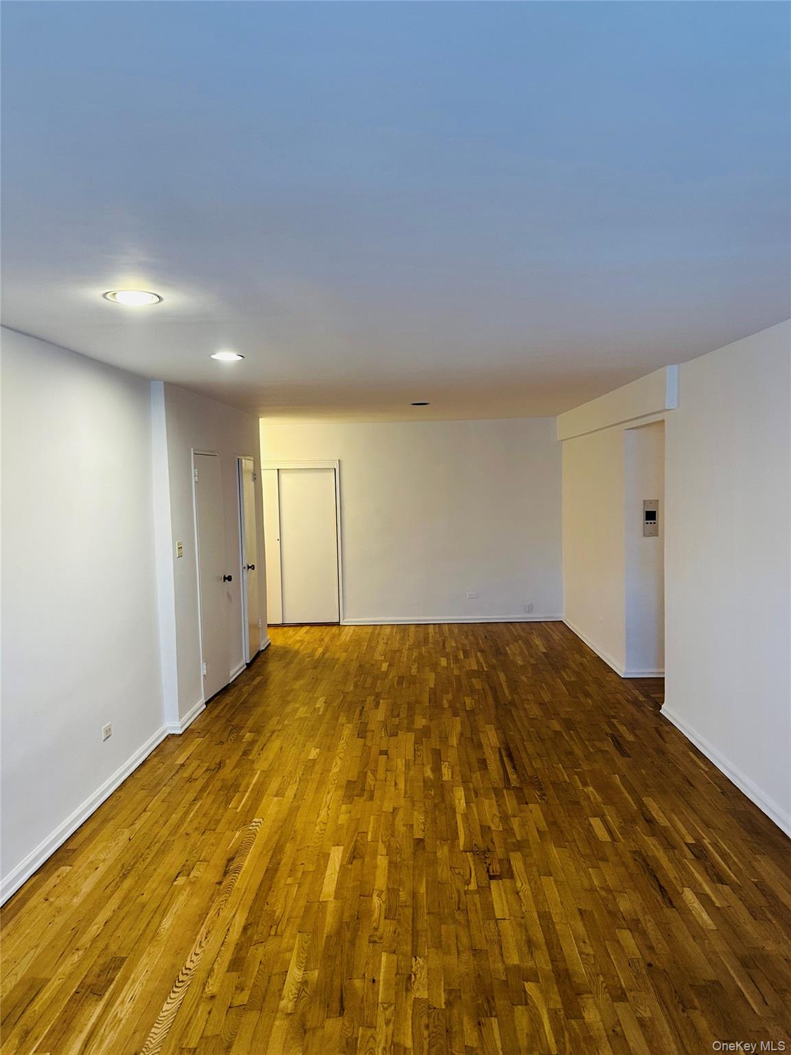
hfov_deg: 56.8
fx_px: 731
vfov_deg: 71.6
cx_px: 396
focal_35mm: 24
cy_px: 528
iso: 200
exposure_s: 1/60
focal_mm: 6.86
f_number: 1.78
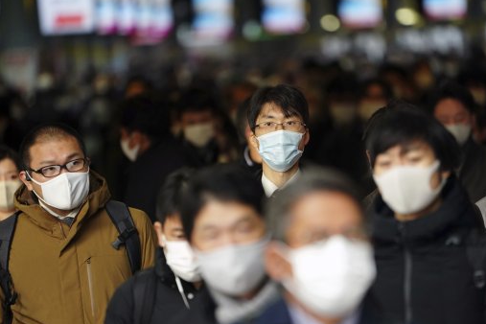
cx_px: 272
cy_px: 163
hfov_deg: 4.6
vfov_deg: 3.1
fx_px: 6075
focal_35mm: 450
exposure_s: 1/400
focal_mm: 400
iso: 3200
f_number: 5.6
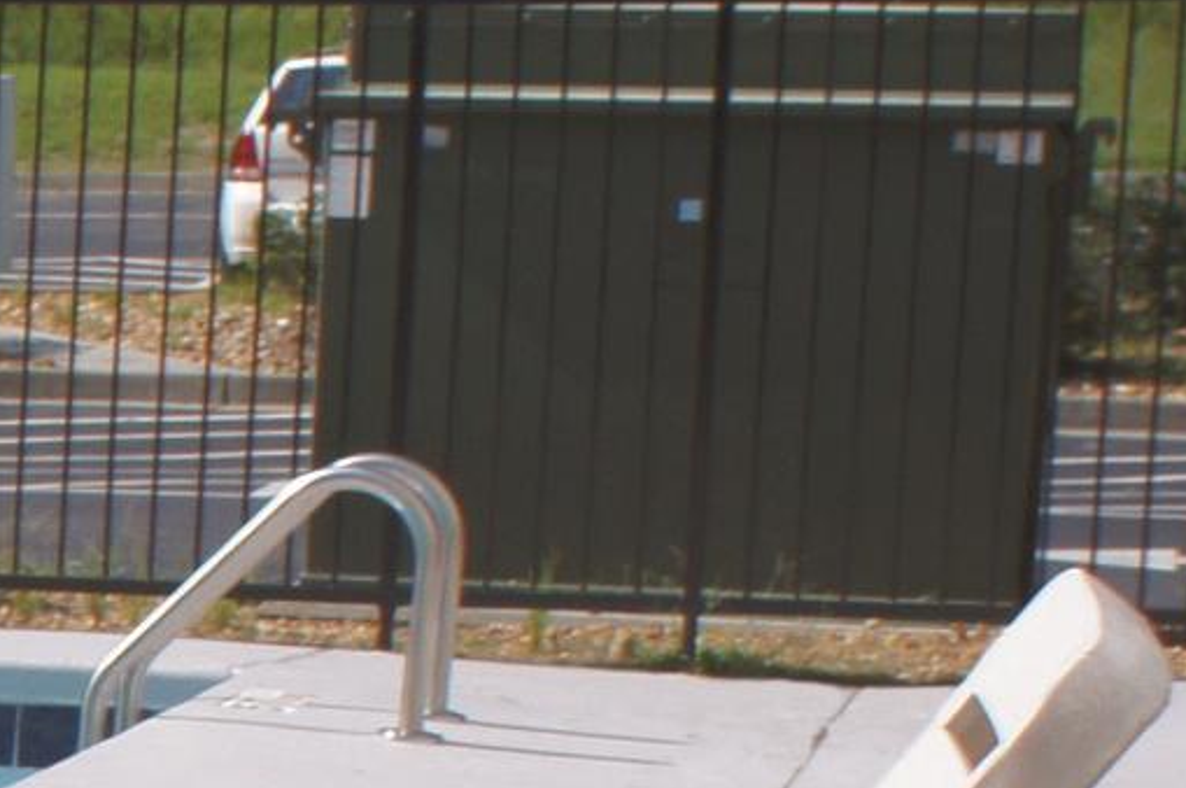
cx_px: -1829
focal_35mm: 187
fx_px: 6162
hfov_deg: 9.5
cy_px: 1646
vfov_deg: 7.0
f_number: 7.1
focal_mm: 19
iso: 200
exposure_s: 1/500
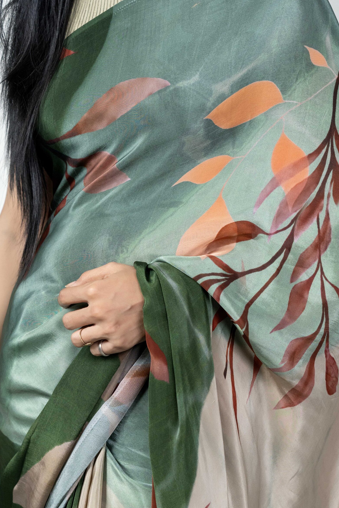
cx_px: 181
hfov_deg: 20.0
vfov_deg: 29.6
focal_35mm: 68
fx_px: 960
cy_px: 267
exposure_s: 1/160
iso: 1000
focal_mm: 62
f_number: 5
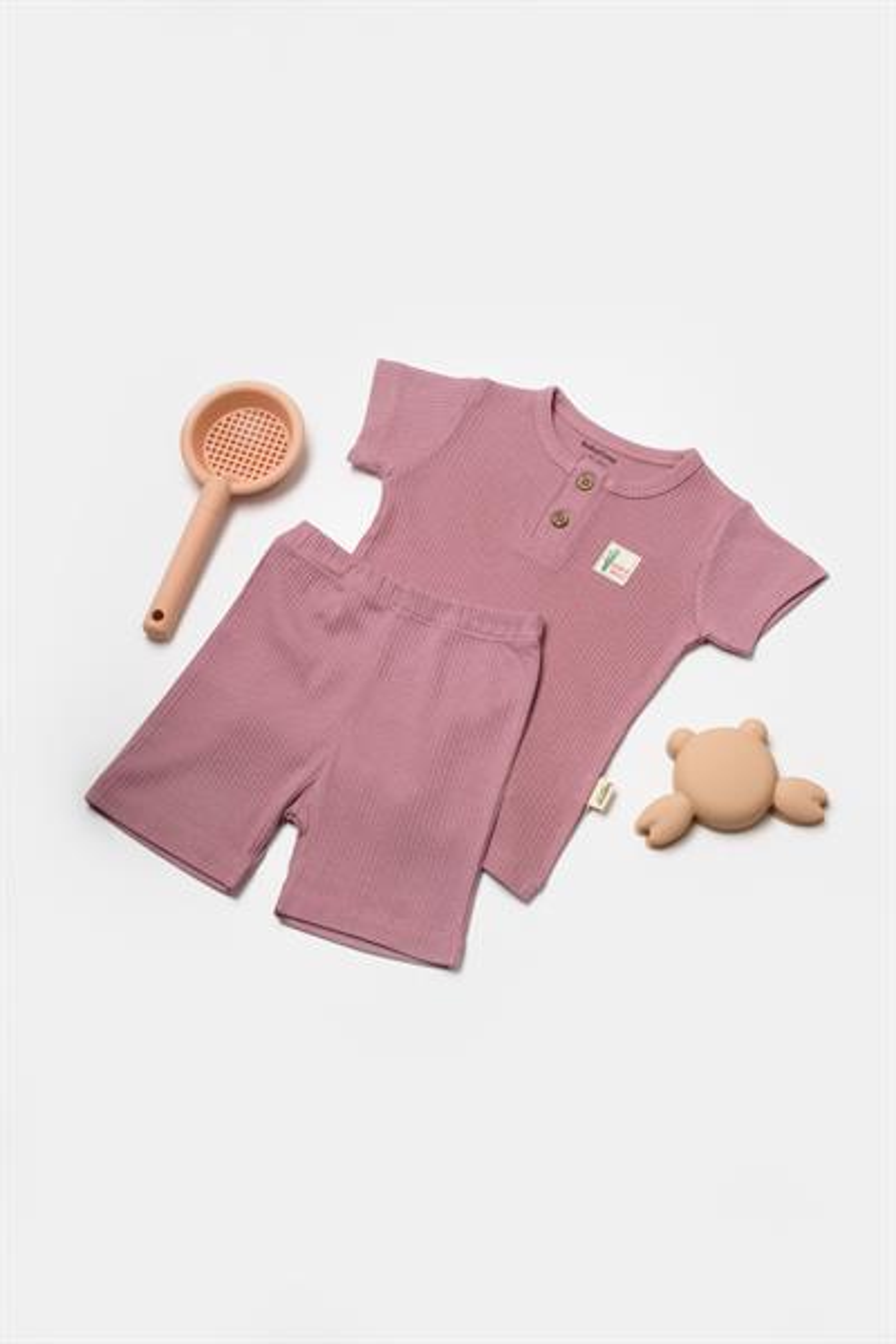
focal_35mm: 35
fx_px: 1307
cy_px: 672
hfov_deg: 37.9
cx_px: 448
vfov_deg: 54.4
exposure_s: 1/125
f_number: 9
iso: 125
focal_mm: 23.3
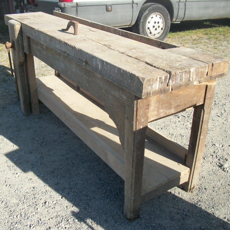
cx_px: 94
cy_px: 115
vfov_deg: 43.9
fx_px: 286
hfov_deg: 43.7
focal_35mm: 38
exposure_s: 1/100
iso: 80
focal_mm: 5.7
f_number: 8.8
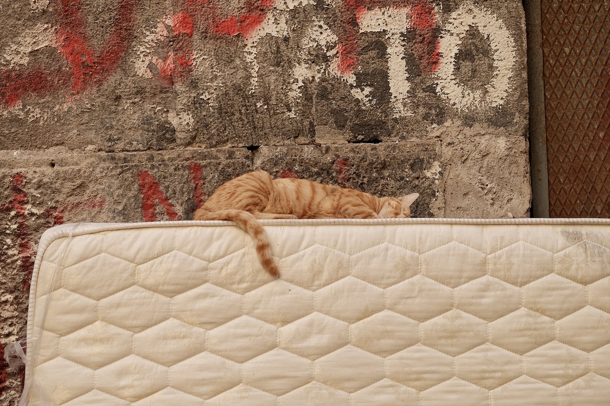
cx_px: 305
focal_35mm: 83
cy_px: 203
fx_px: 1406
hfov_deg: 24.5
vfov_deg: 16.5
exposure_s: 1/140
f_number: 4
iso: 200
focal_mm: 55
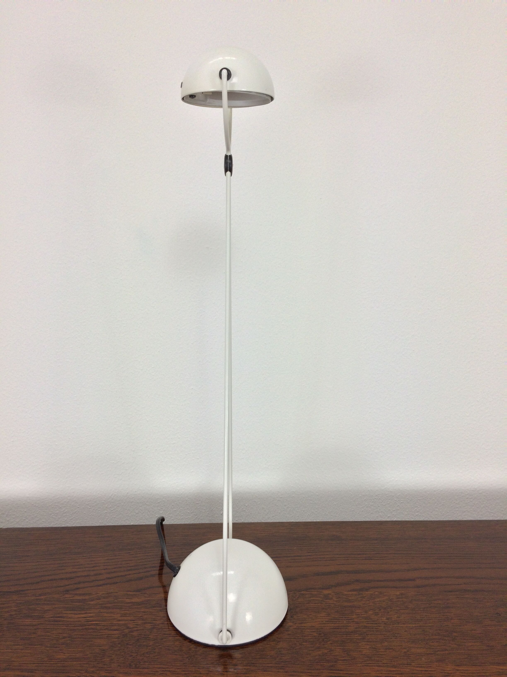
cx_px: 254
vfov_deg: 61.7
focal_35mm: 29
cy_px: 338
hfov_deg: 48.2
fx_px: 566
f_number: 2.2
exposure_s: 1/50
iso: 40
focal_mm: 4.15
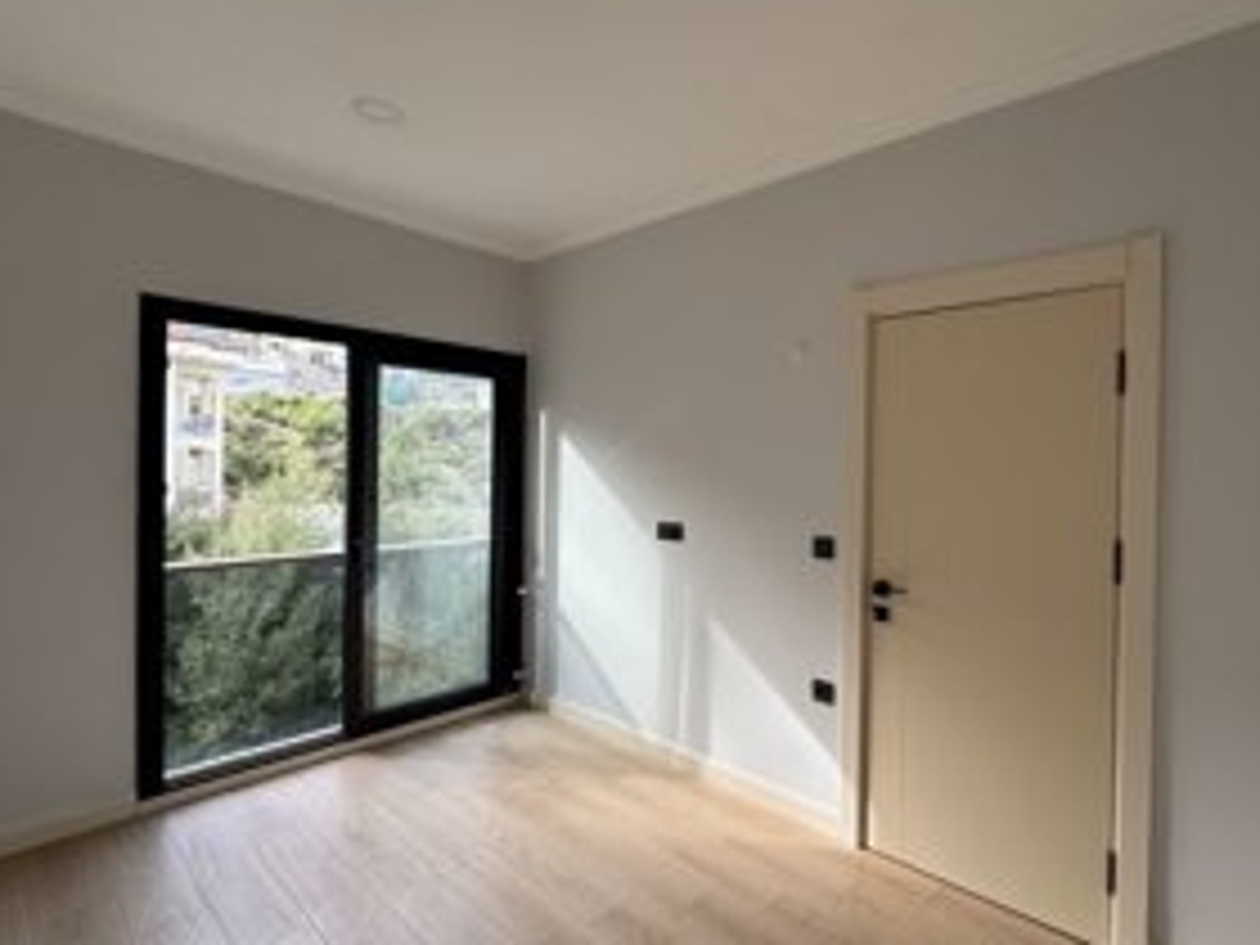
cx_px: 711
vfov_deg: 71.6
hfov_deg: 87.3
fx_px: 655
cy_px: 472
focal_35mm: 18
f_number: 2.2
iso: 40
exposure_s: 1/196
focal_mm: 2.22
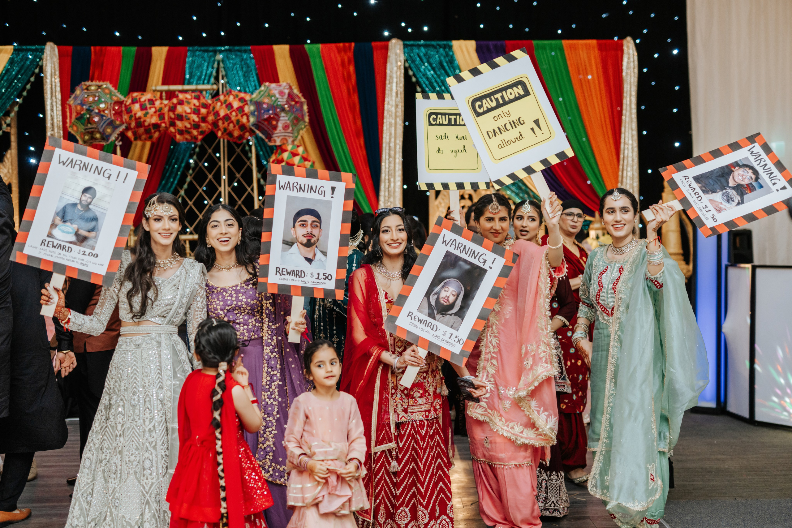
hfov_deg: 39.6
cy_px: 264
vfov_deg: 27.0
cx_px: 396
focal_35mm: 50
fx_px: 1100
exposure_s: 1/200
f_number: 2
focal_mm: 50
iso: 1250
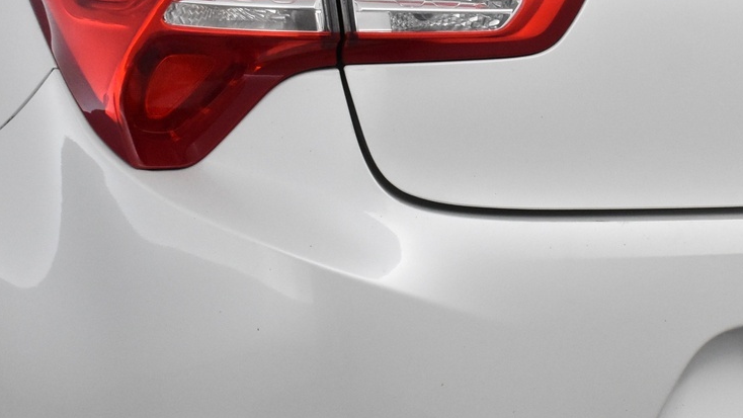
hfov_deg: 20.4
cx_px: 570
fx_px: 2049
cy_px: 246
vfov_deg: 11.6
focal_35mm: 104
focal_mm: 30
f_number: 6.3
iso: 3200
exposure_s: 1/160
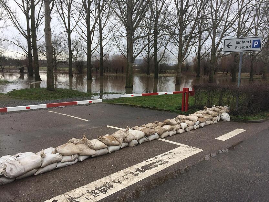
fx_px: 225
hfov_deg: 61.7
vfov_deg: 48.2
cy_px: 101
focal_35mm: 29
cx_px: 134
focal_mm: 4.15
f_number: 2.2
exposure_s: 1/419
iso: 32
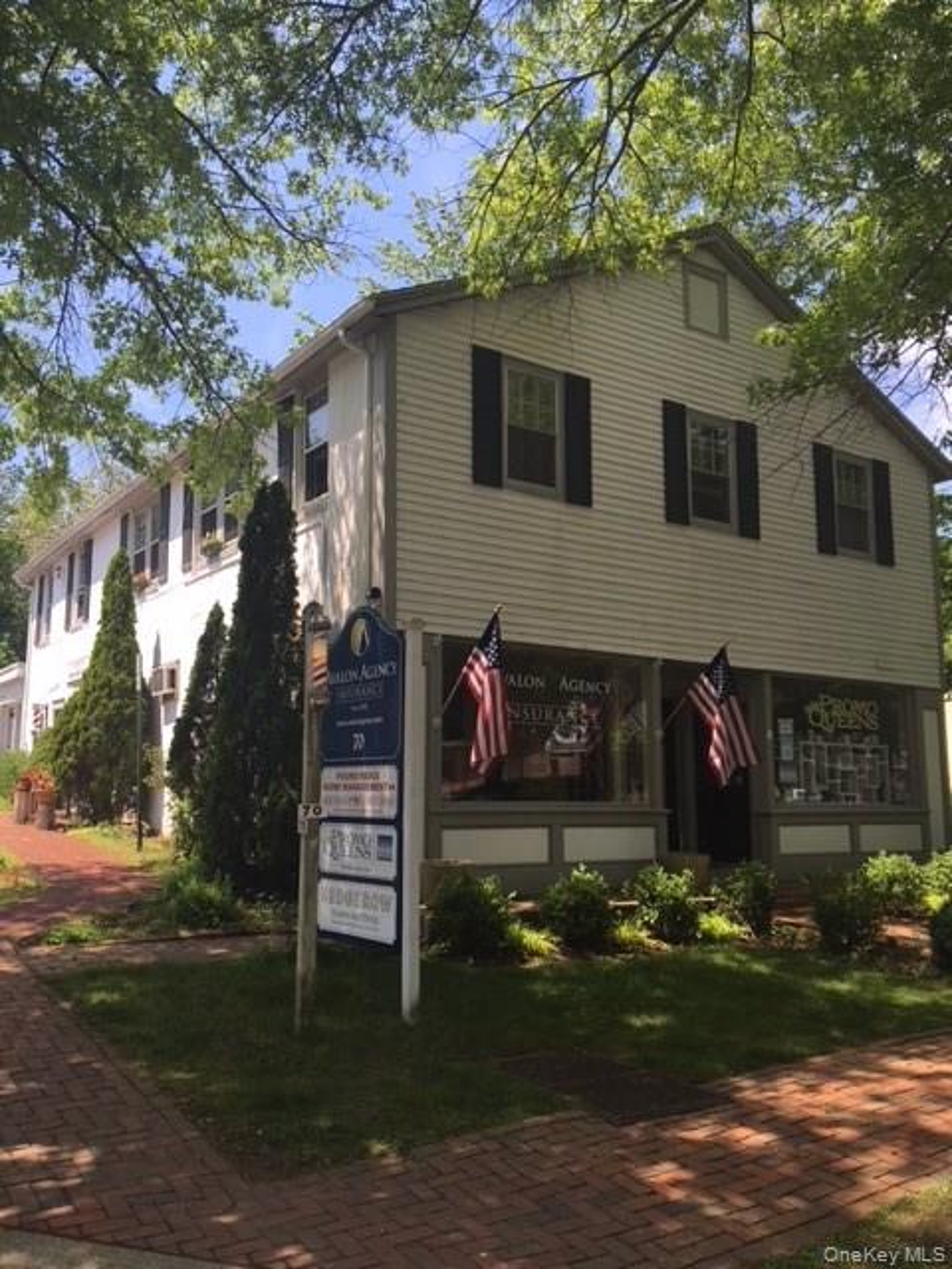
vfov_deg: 61.7
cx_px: 476
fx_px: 1063
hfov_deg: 48.2
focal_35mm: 29
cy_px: 634
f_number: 2.2
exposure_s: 1/651
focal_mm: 4.15
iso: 25
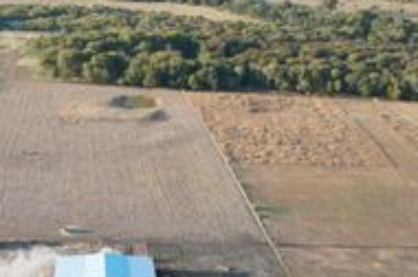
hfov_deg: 38.3
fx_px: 580
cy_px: 302
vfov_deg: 25.1
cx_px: 87
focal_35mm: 50
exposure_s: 1/50
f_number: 2.8
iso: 100
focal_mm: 8.38
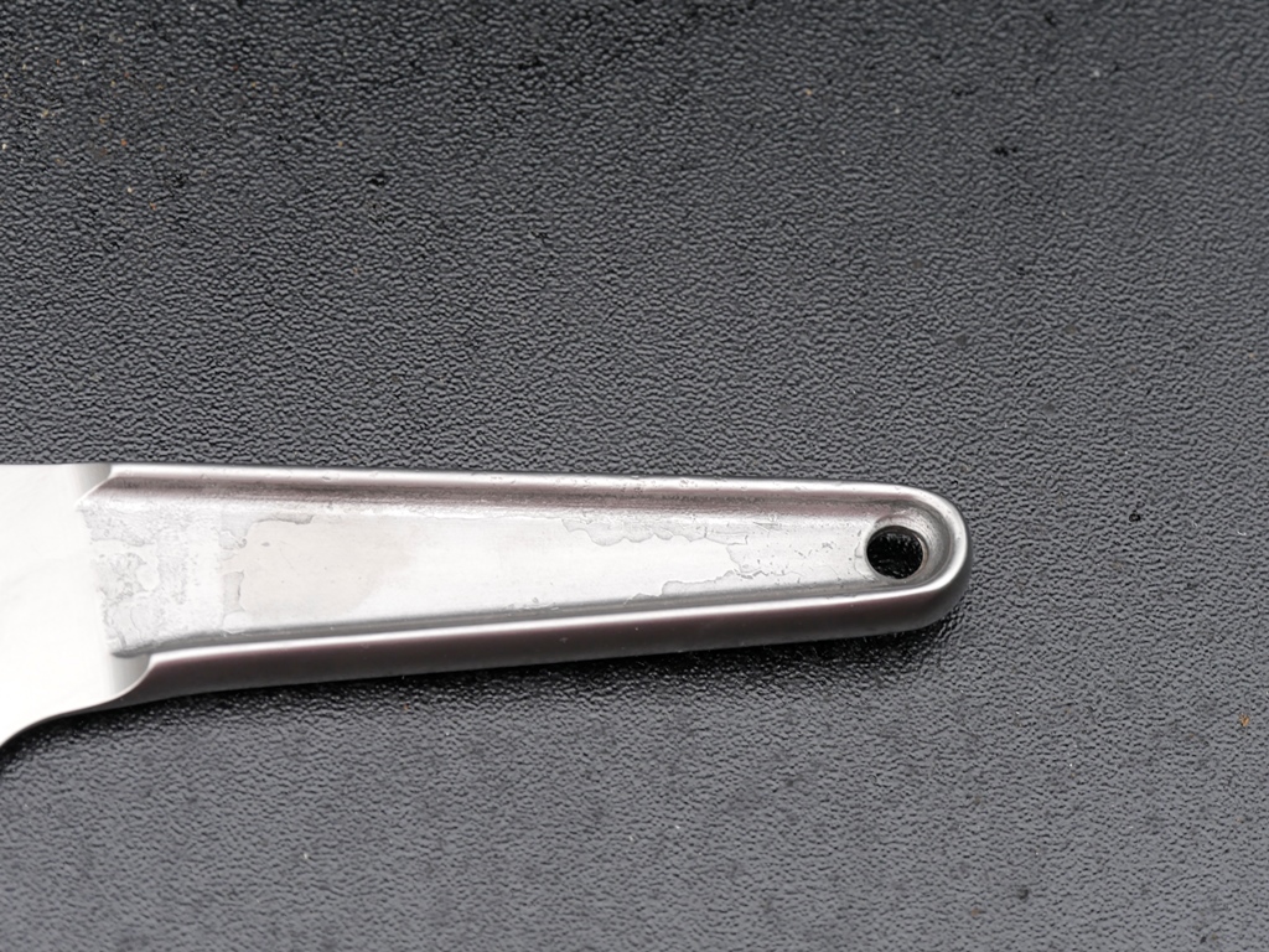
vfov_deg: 11.4
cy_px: 476
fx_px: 4766
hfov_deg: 15.2
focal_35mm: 130
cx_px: 634
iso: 320
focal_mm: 65
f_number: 5.3
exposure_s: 1/160
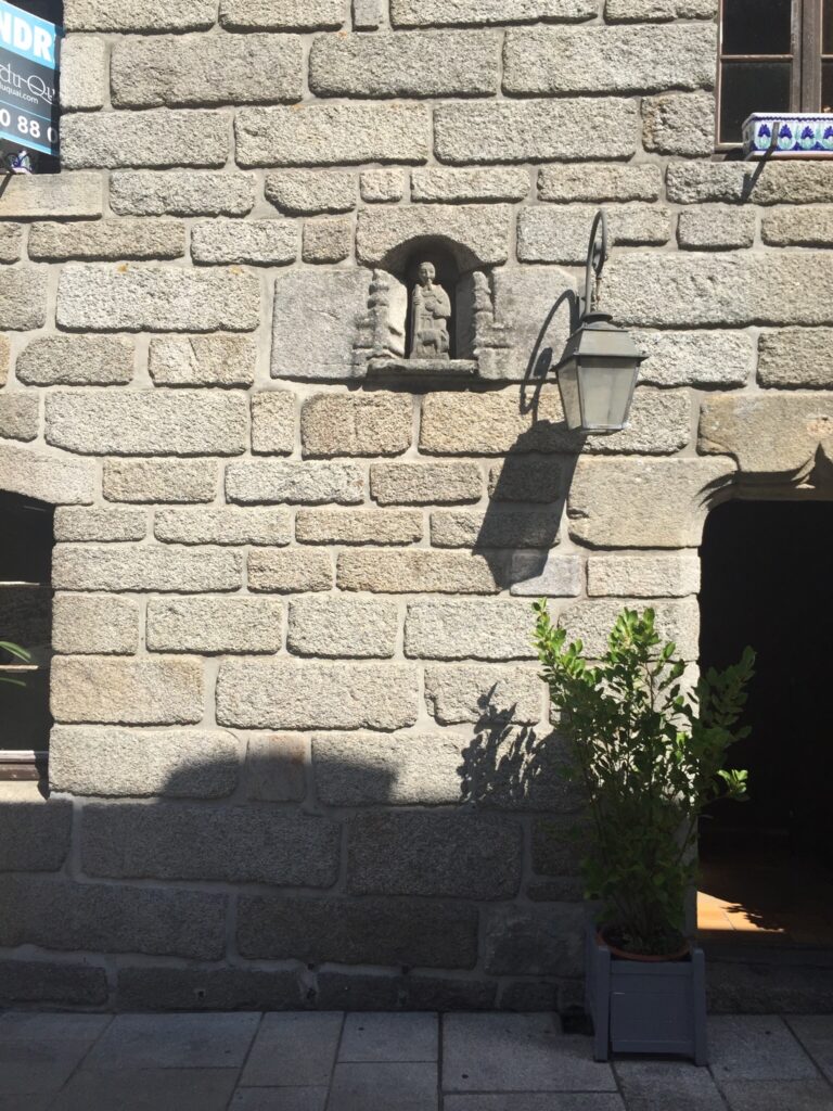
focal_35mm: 29
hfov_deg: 48.2
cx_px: 416
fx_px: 930
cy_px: 556
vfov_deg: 61.7
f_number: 2.2
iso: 32
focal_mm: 4.15
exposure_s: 1/2083
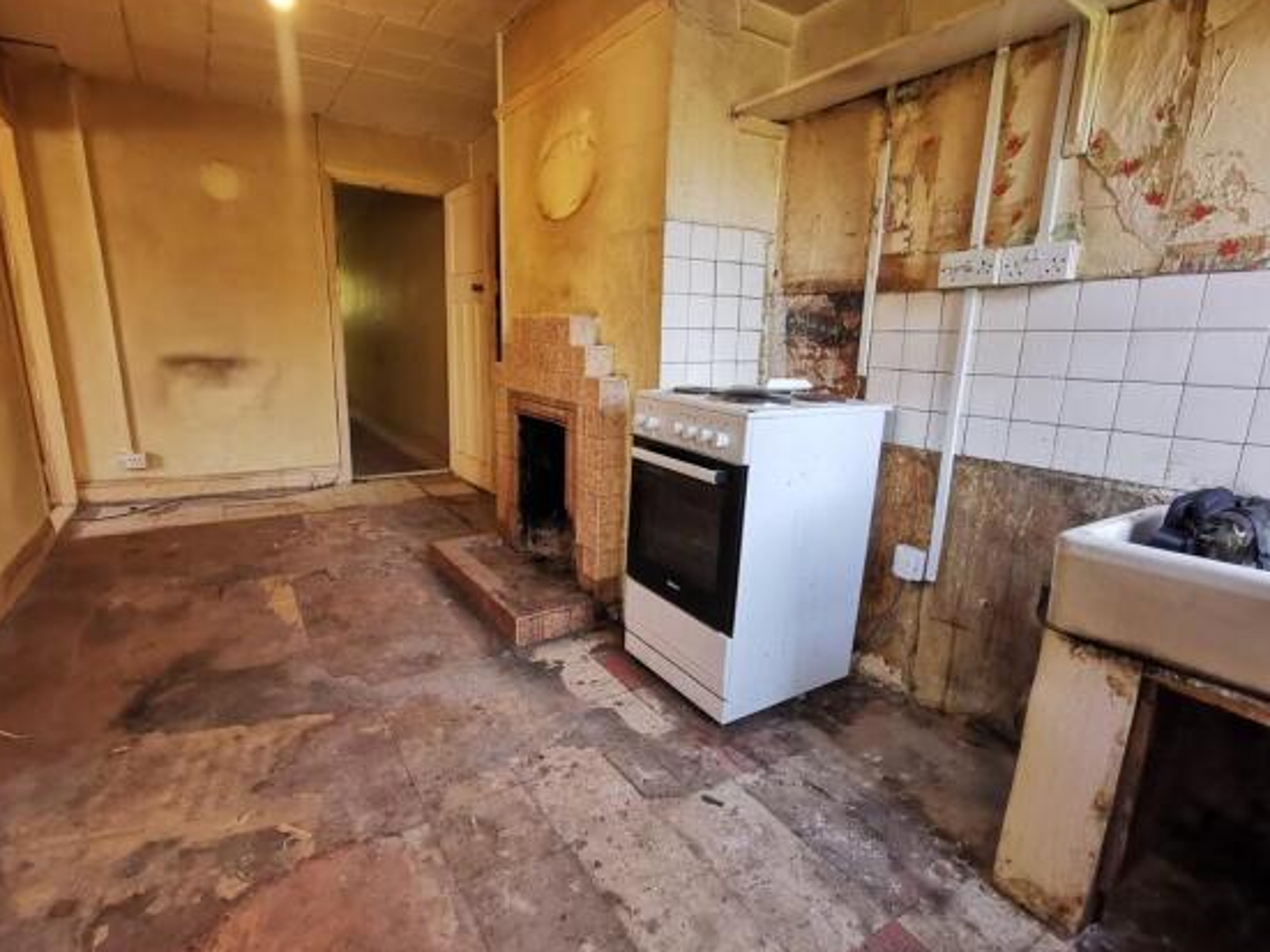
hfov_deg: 87.7
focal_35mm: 18
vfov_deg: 71.6
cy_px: 478
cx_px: 614
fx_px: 660
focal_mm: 2.26
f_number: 2.2
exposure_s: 1/33.3
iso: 250
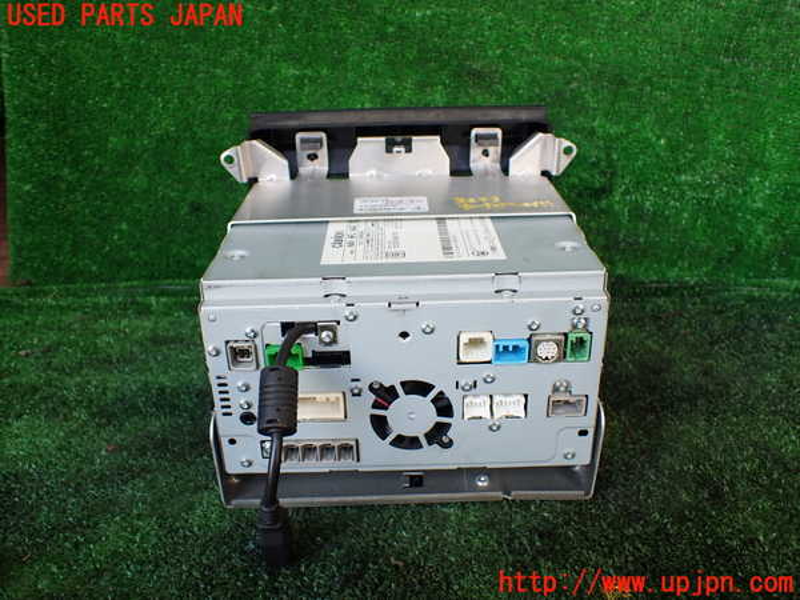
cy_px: 300
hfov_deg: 60.0
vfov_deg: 46.8
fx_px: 693
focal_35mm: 30
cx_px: 400
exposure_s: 1/125
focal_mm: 5.4
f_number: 2.3
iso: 200
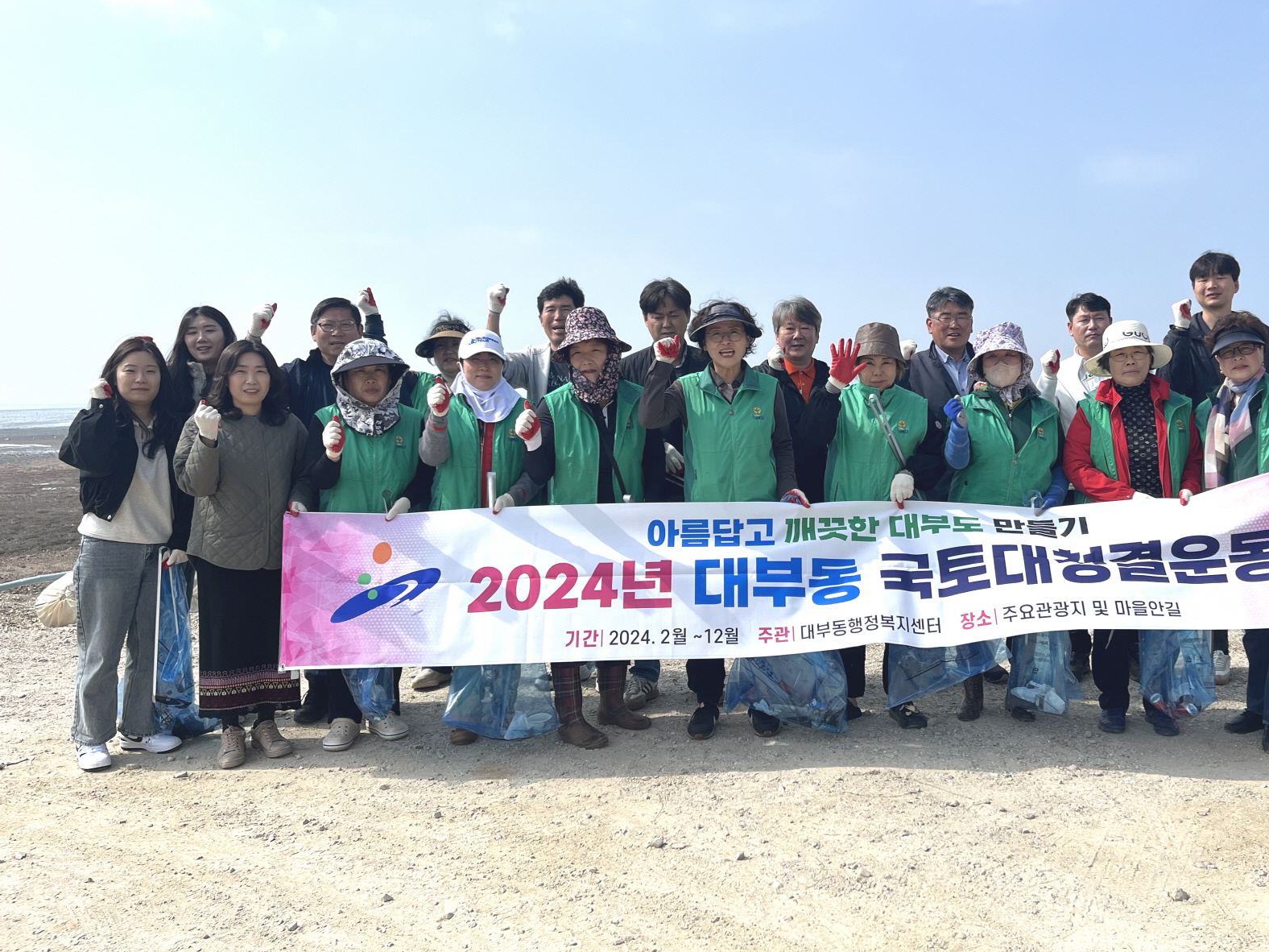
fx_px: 1210
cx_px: 774
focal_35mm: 33
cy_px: 408
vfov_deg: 42.8
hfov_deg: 54.9
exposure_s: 1/5319
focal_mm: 5.1
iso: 50
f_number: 1.6
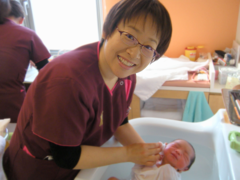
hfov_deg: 52.6
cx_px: 120
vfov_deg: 40.7
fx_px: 243
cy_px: 90
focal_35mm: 35
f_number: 3.8
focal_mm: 5.9
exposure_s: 1/59.8
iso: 187
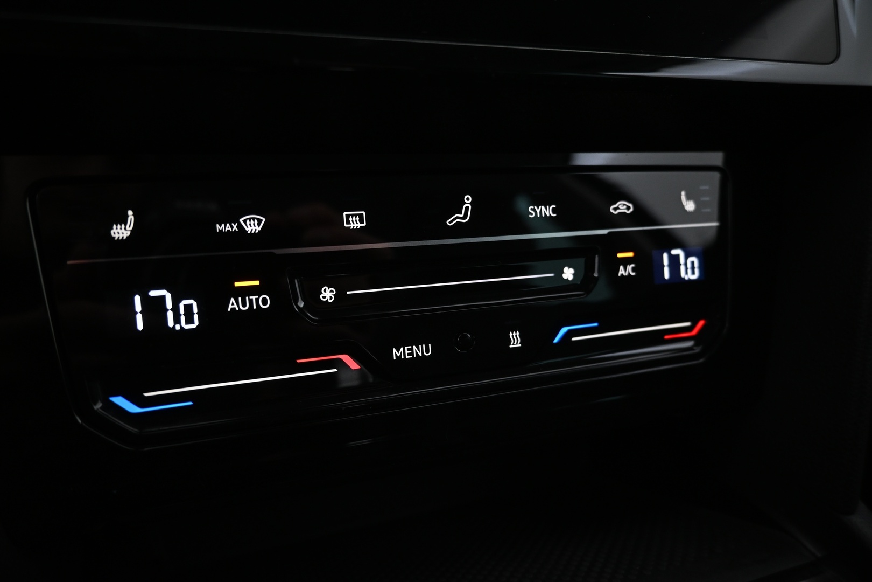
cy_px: 291
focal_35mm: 24
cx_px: 436
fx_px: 581
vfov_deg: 53.1
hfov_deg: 73.7
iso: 900
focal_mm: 16
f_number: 3.5
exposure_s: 1/25
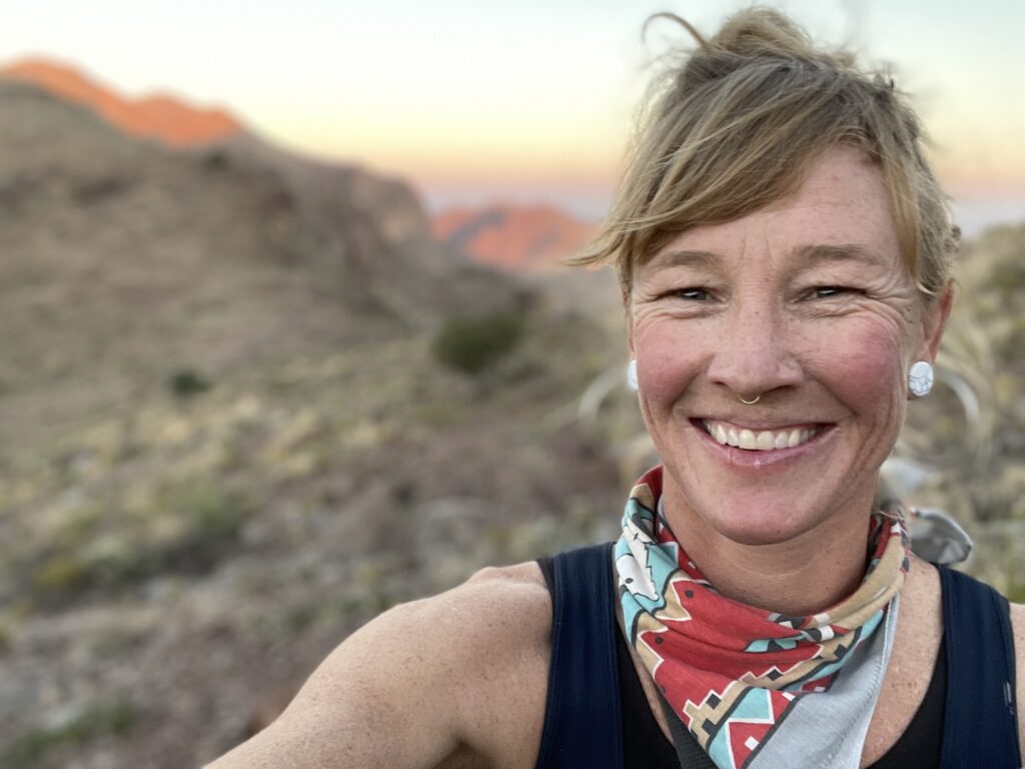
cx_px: 512
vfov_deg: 46.8
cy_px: 384
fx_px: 888
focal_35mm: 30
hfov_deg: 60.0
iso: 100
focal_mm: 2.71
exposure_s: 1/60
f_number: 2.2
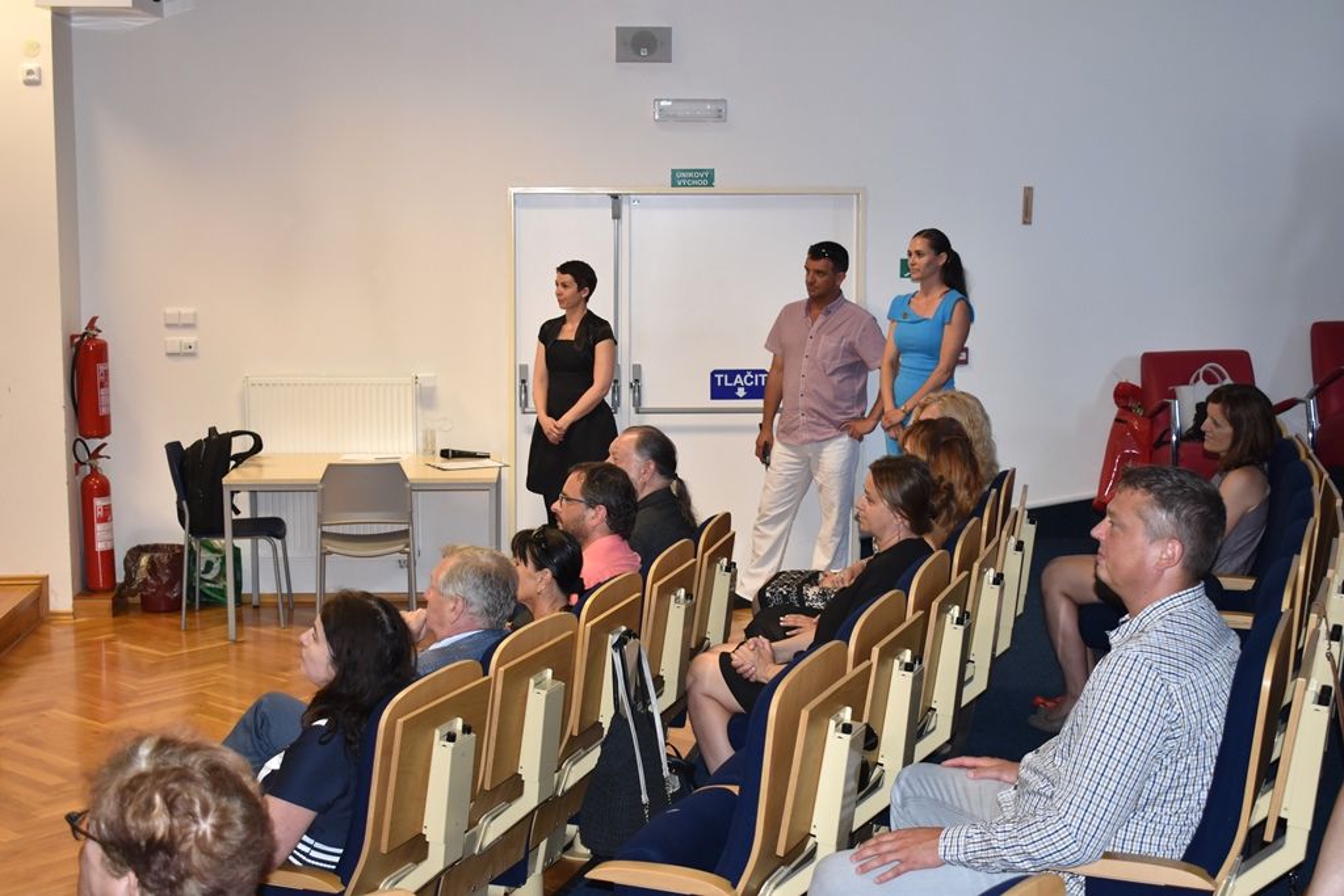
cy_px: 448
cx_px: 672
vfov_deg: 25.8
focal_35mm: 52
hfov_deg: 37.8
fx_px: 1960
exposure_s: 1/60
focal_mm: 35
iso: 640
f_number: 4.5
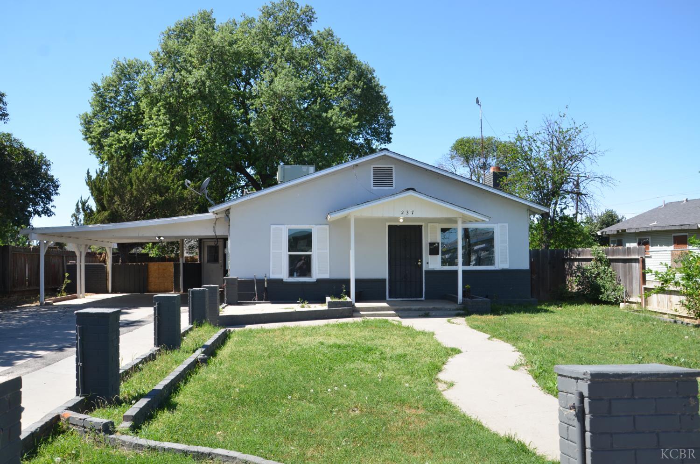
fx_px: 524
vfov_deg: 47.7
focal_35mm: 27
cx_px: 350
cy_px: 232
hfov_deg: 67.5
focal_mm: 18
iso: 140
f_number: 8
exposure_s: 1/250
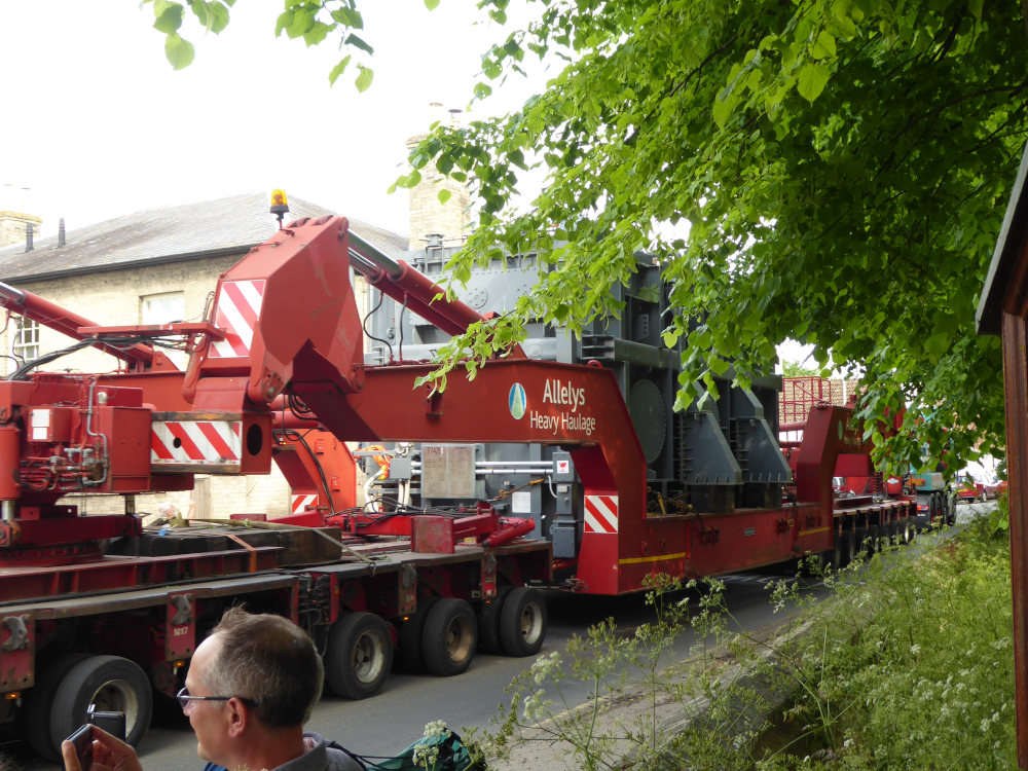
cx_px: 514
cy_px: 386
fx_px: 1307
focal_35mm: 44
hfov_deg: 42.9
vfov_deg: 32.9
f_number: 3.9
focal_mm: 7.8
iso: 100
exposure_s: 1/60
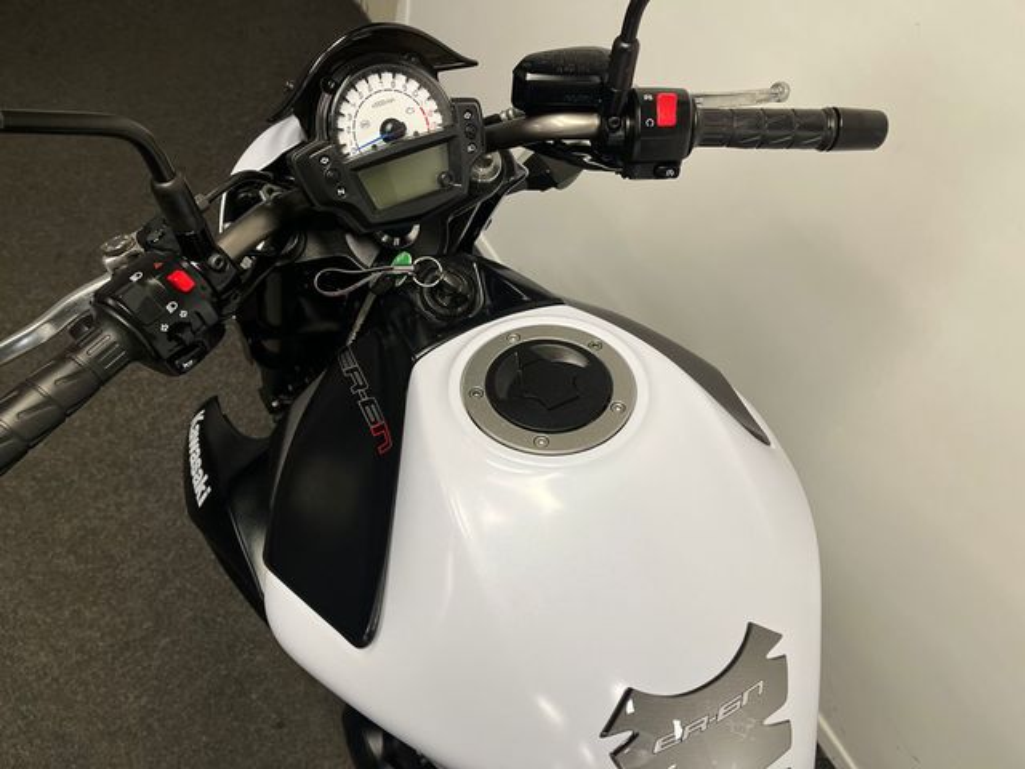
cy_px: 384
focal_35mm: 26
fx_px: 770
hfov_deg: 67.3
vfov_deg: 53.1
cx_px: 512
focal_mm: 5.1
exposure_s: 1/100
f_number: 1.6
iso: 100
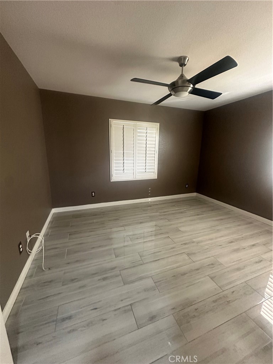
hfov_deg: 85.7
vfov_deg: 102.1
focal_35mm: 14
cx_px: 136
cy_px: 182
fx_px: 147
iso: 500
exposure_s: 1/60
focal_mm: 2.22
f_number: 2.2
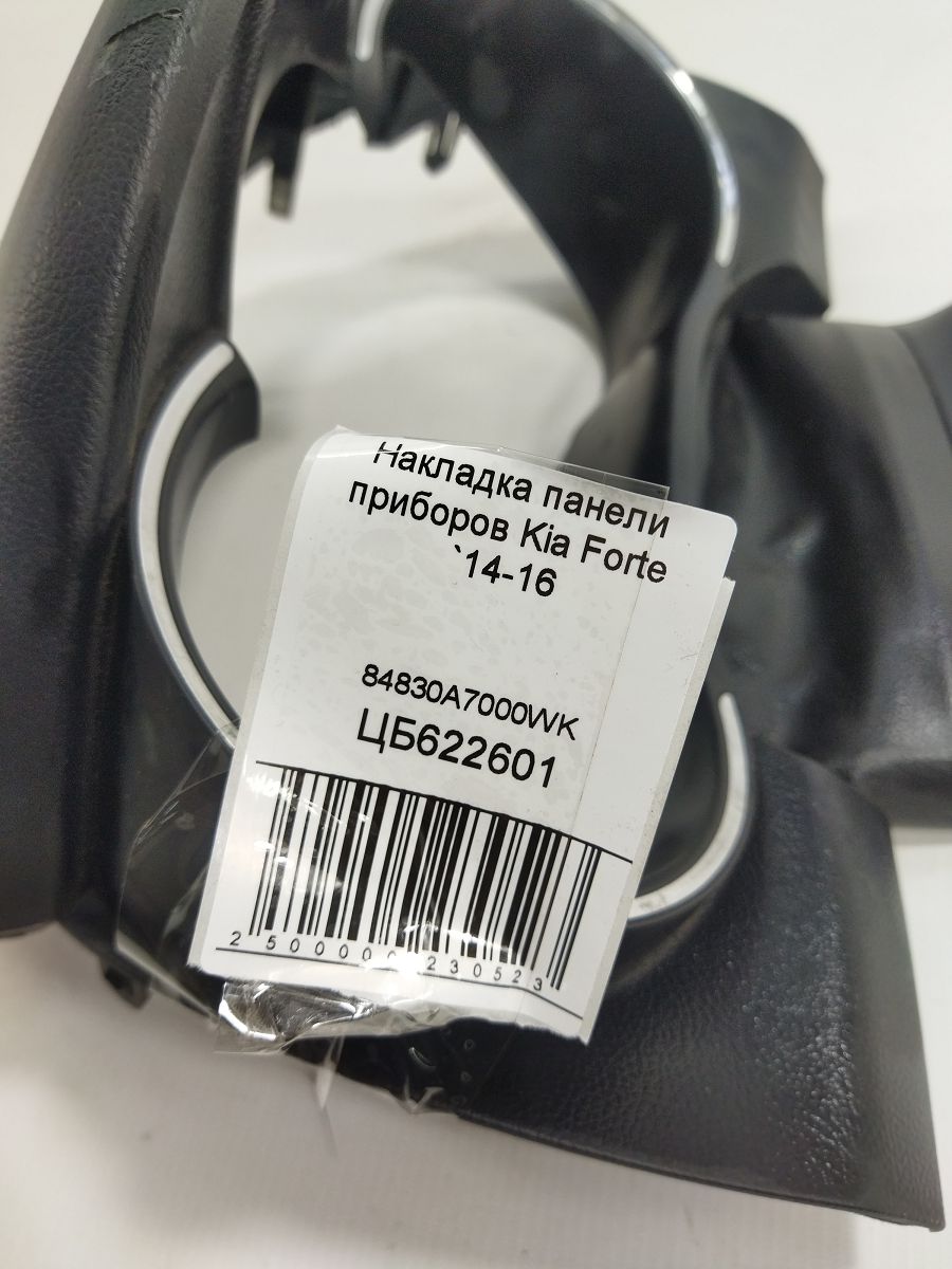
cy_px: 634
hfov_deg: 51.4
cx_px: 476
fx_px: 990
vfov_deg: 65.3
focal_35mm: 27
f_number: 1.79
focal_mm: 4.71
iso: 100
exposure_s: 1/124
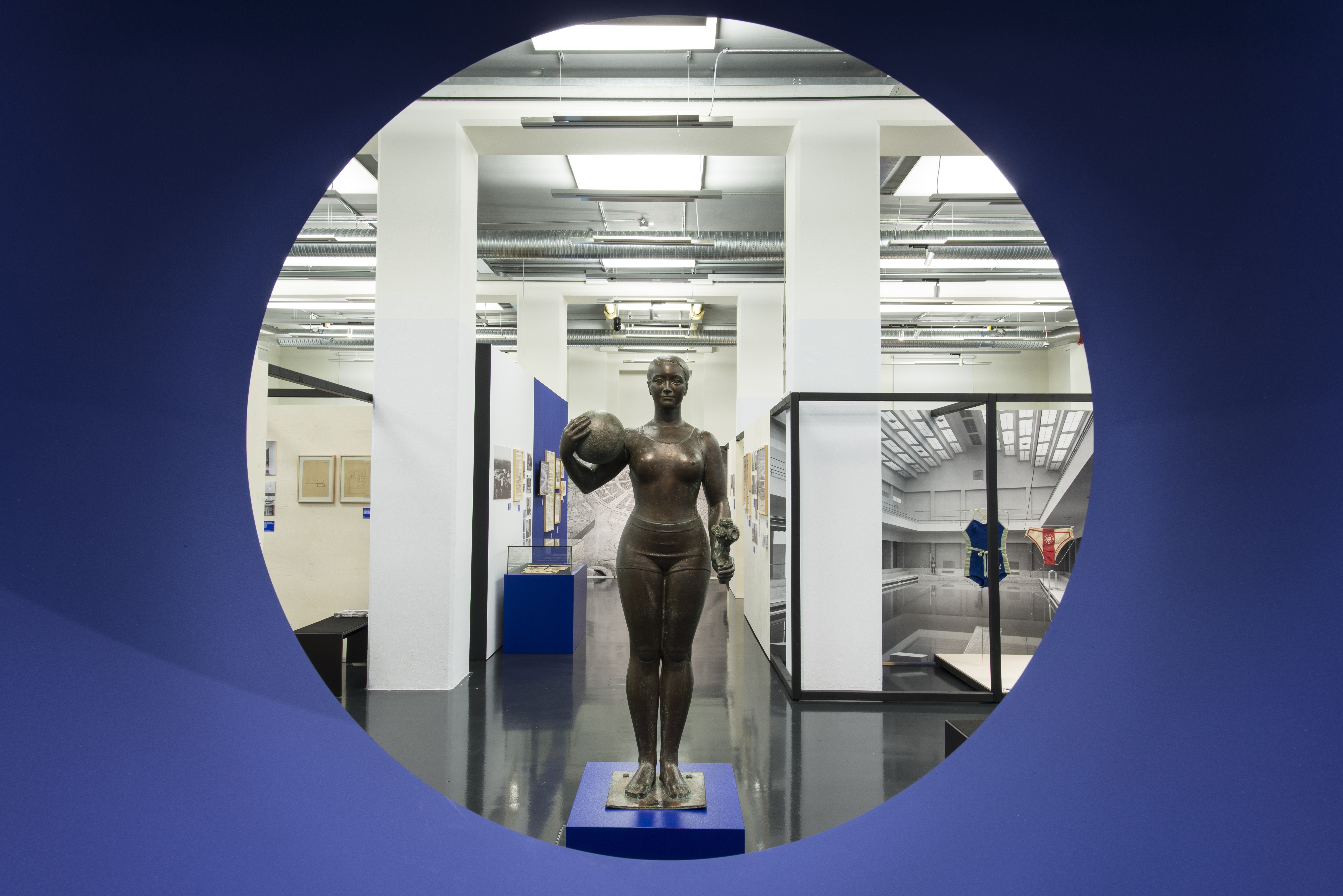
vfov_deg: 53.2
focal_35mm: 24
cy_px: 448
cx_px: 672
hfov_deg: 73.7
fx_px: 896
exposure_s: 13
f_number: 16
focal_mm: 24
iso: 100
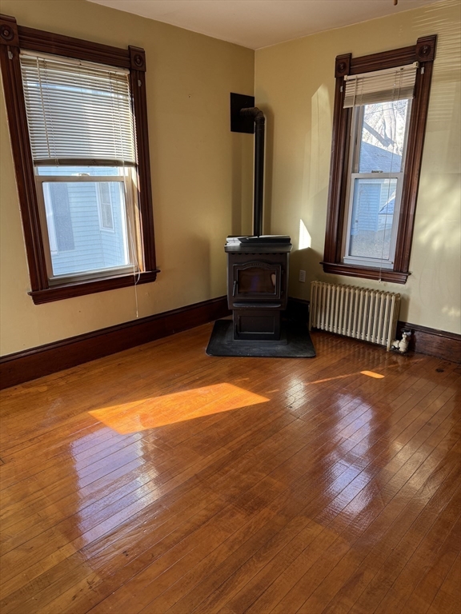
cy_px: 307
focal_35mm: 24
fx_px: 426
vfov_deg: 71.6
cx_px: 230
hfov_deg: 56.8
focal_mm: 6.76
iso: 125
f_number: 1.78
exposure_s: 1/121
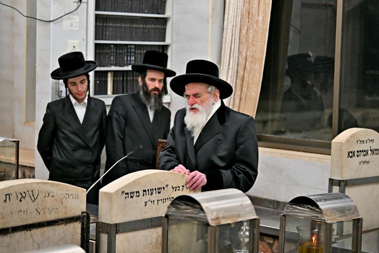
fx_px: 905
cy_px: 126
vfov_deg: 15.9
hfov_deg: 23.6
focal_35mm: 86
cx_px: 190
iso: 320
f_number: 2.8
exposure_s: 1/200
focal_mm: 86
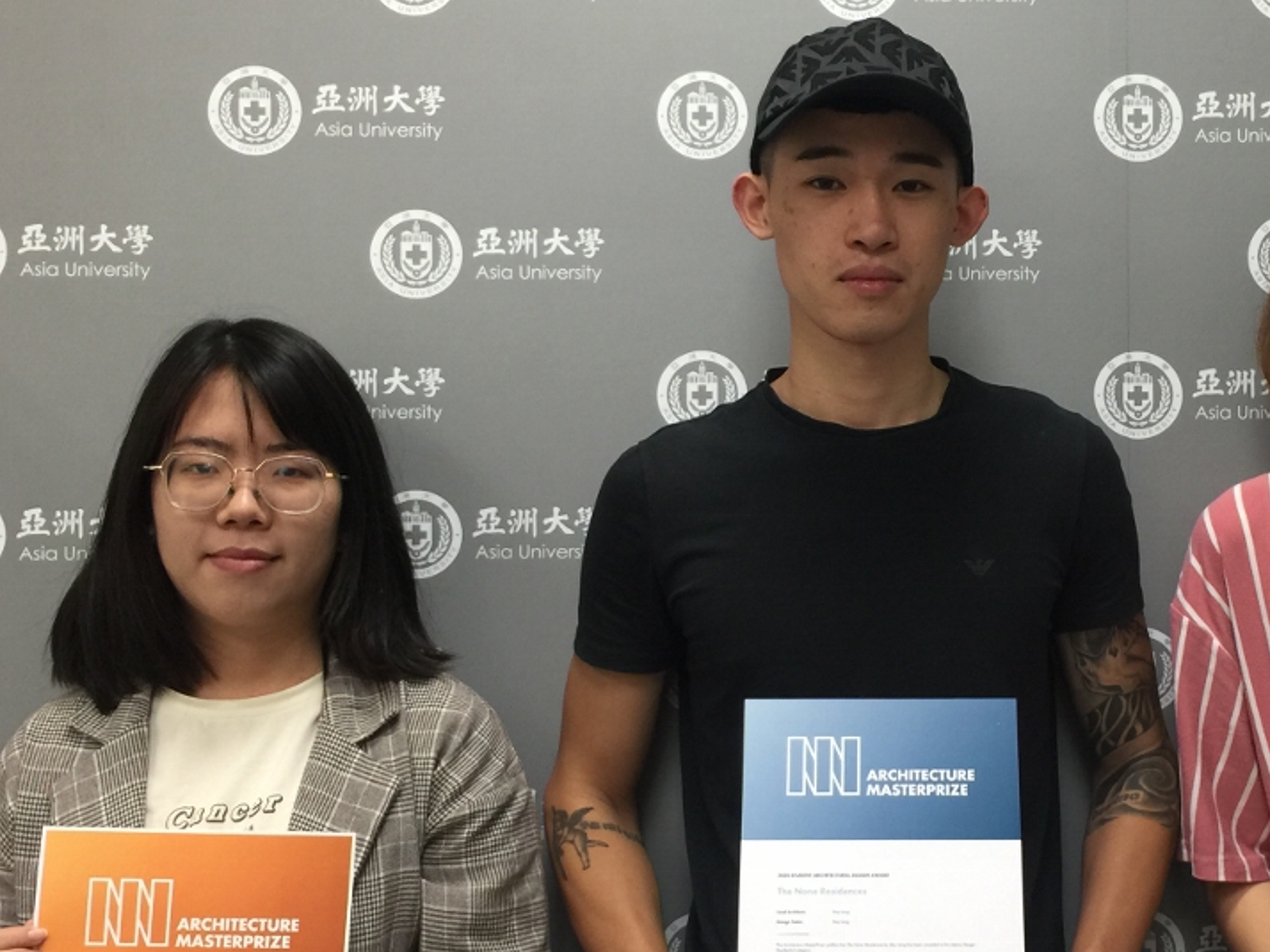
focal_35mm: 52
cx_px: 889
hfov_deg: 36.3
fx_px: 1907
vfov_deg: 28.0
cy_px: 541
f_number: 2.2
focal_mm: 4.15
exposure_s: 1/15
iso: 40
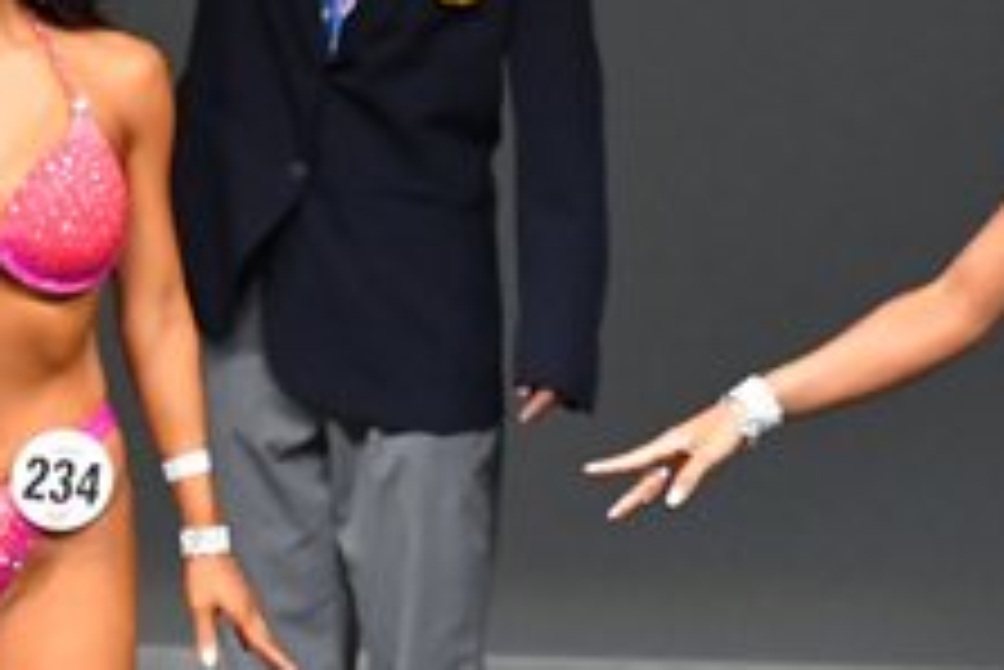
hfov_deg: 1.9
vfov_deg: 1.3
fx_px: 30529
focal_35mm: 1094
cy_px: 544
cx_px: 43
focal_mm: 210
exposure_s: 1/400
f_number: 5.6
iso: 5000
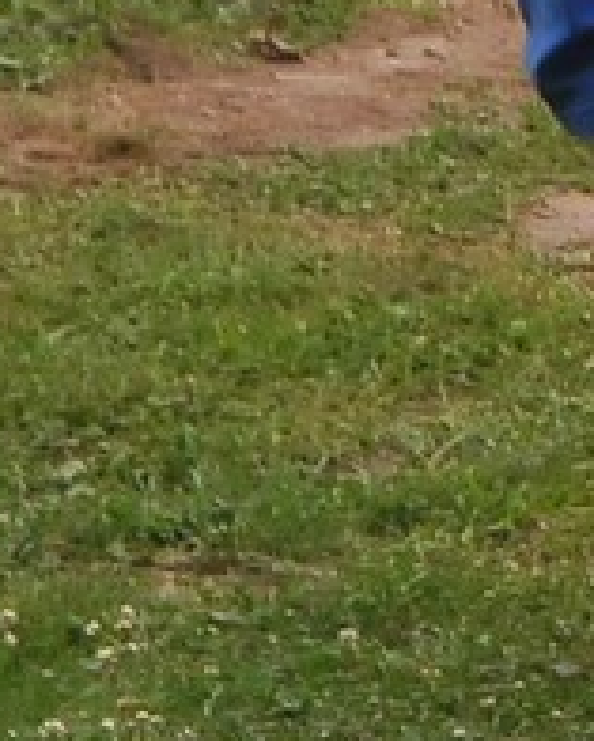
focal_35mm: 822
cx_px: 1888
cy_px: -159
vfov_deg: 2.4
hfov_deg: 1.9
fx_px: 18050
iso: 1000
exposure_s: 1/320
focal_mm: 112
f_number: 9
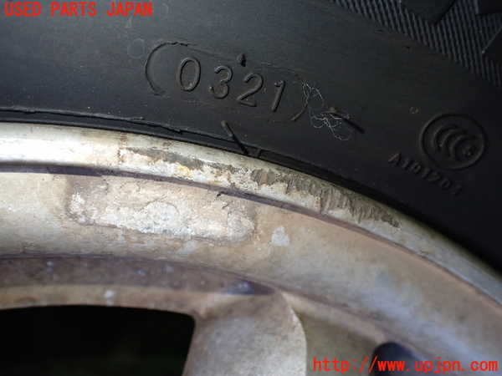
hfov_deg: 60.0
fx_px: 435
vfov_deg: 46.8
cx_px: 251
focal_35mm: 30
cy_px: 188
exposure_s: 1/125
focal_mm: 5.4
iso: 320
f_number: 2.3
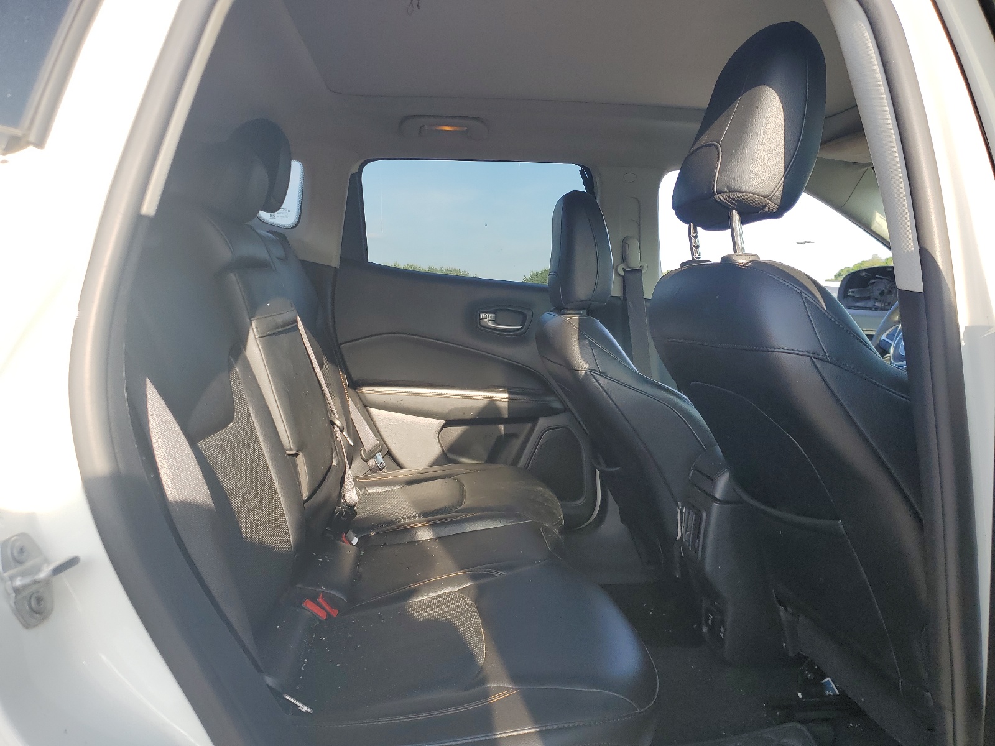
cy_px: 373
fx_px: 747
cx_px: 498
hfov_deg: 67.3
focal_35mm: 26
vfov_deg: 53.1
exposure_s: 1/625
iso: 50
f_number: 1.5
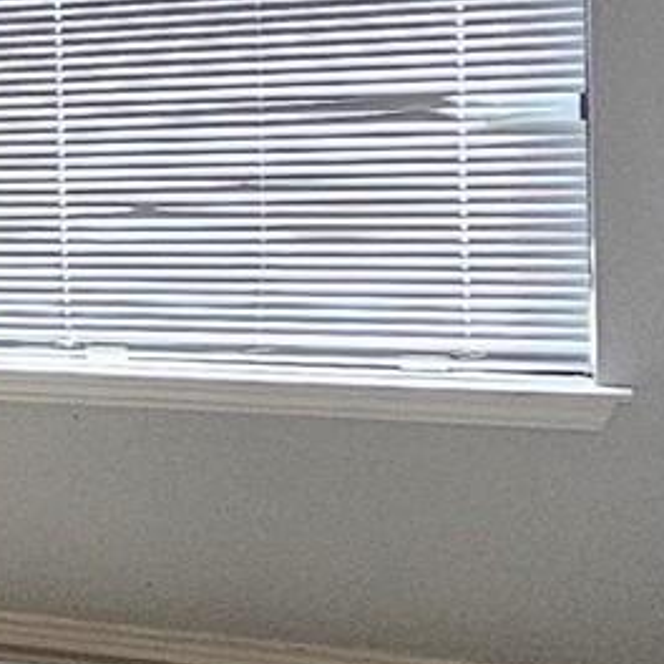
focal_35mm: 89
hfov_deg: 11.0
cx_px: -1401
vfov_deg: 19.4
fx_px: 1931
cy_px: 179
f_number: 2.2
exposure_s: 1/100
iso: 400
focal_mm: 2.2
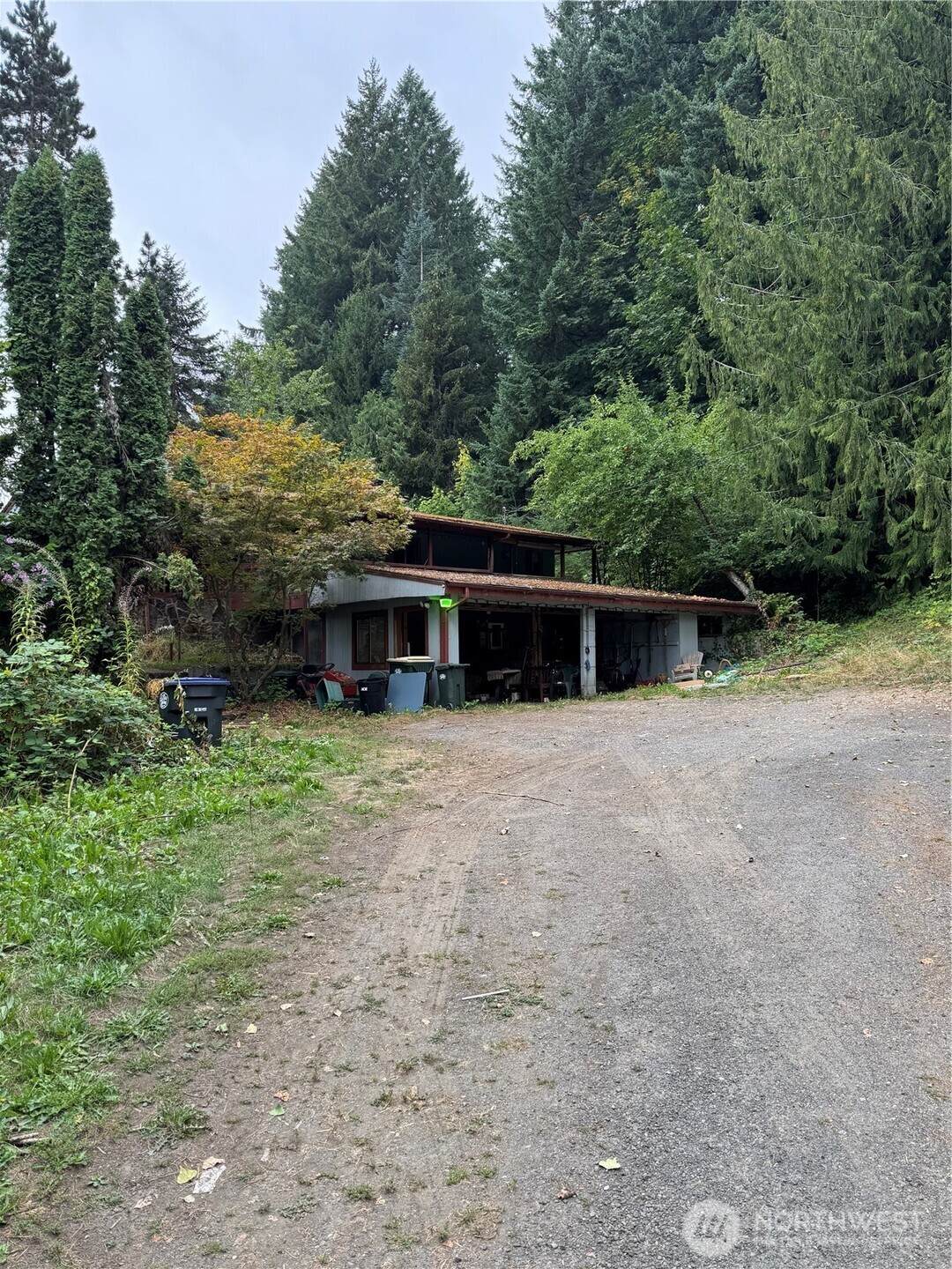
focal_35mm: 24
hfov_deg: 56.8
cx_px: 476
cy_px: 634
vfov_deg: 71.6
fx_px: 880
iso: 80
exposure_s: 1/588
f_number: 1.78
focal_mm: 6.76
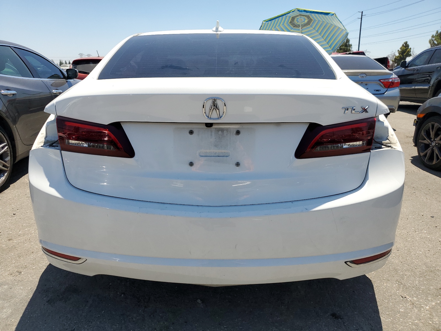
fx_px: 331
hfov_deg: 67.3
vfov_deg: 53.1
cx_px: 220
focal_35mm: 26
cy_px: 166
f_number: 1.5
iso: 50
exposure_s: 1/3333
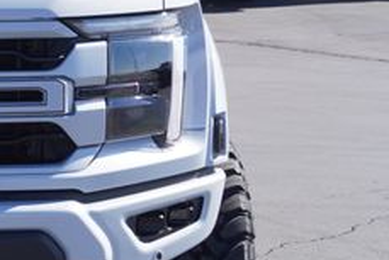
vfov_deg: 12.6
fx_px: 1179
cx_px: -151
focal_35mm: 109
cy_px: 126
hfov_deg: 17.3
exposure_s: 1/160
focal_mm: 26
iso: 100
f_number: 8
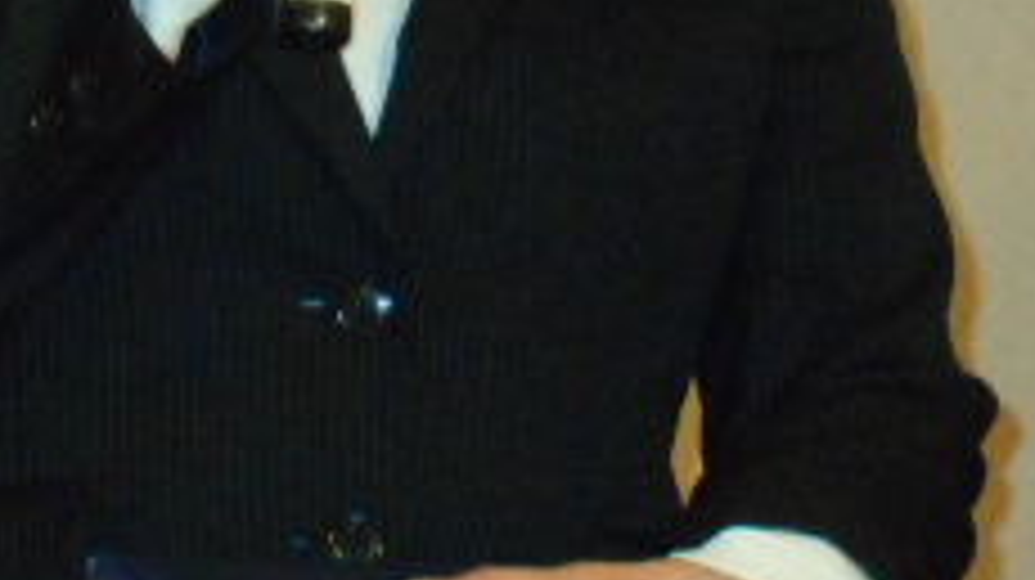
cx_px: -9
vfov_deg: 4.0
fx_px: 8145
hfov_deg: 7.2
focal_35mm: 297
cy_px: -486
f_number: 5.5
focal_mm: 17.6
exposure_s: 1/60
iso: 900
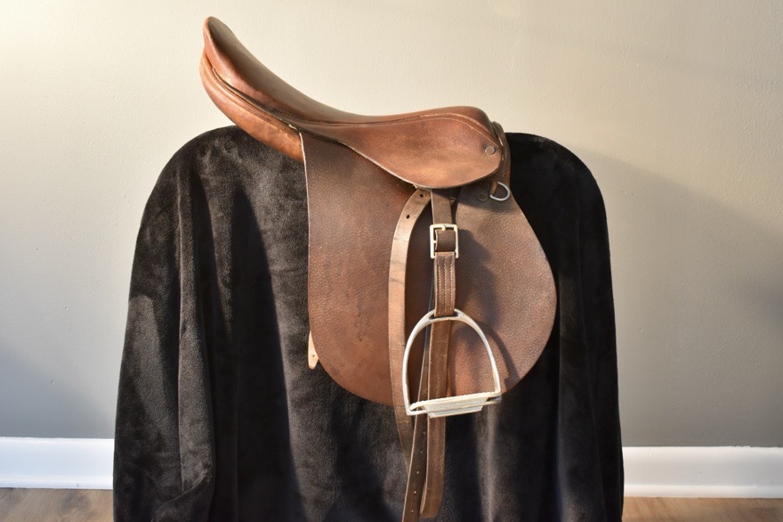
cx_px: 395
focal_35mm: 45
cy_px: 263
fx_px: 968
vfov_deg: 30.2
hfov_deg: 44.1
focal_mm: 29
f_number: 4.2
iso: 1100
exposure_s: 1/60
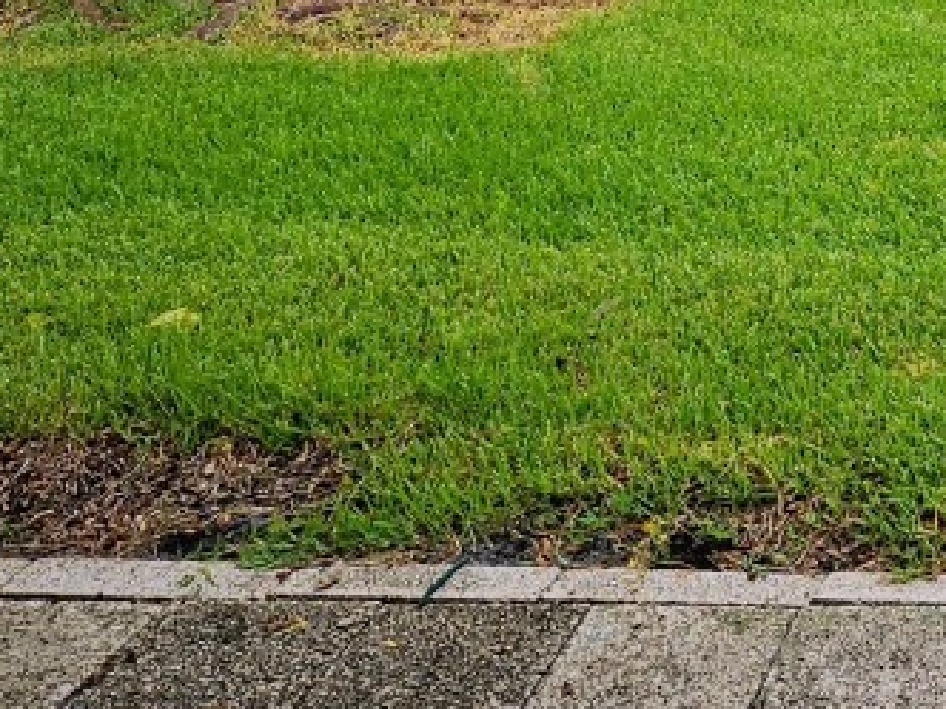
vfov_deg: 19.1
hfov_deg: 24.3
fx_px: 1940
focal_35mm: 71
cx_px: 1197
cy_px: -228
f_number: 1.8
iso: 25
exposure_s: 1/736
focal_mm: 5.4
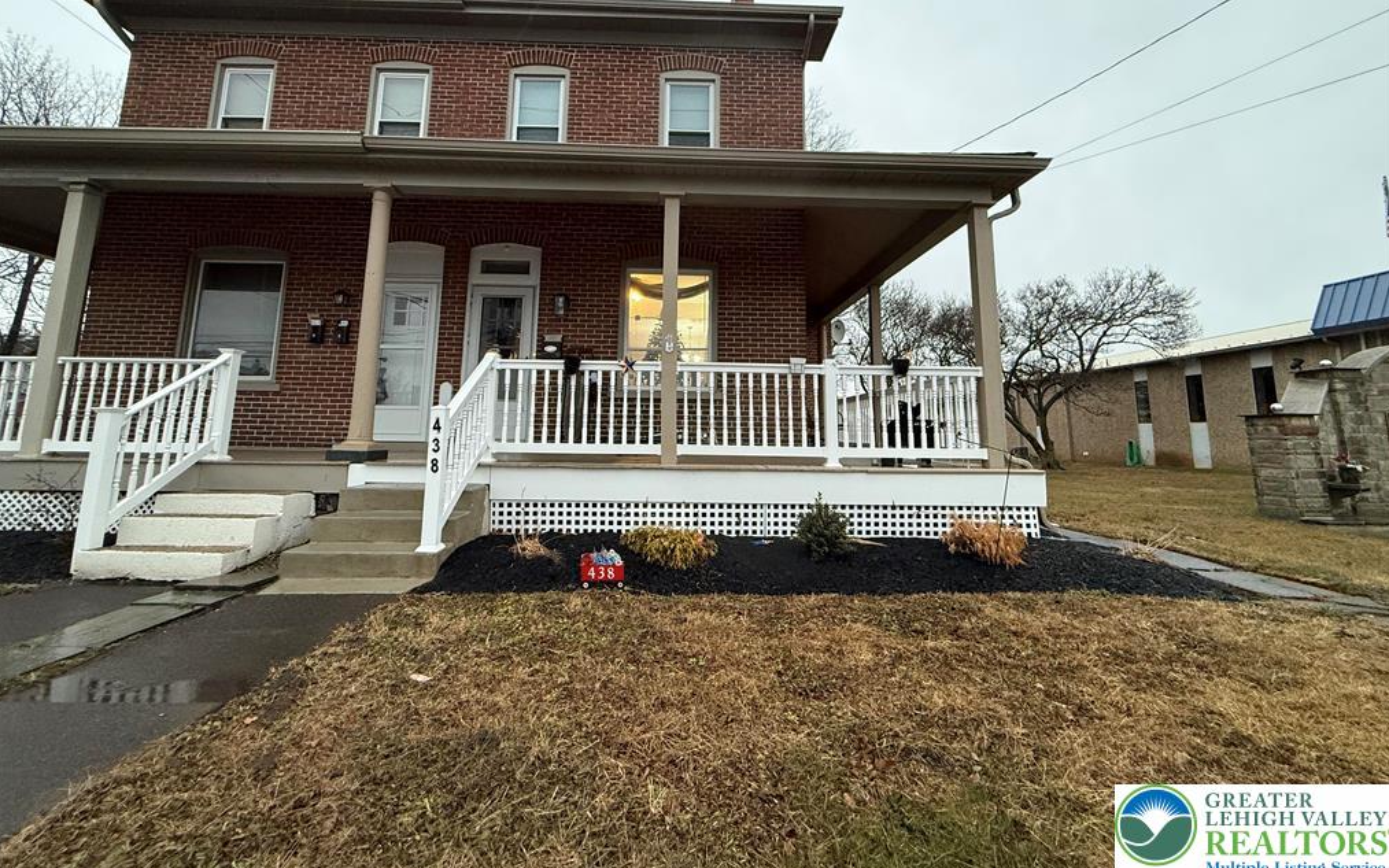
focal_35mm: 15
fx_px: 568
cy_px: 350
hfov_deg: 101.5
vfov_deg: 74.0
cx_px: 692
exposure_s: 1/60
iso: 400
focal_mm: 2.22
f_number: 2.2
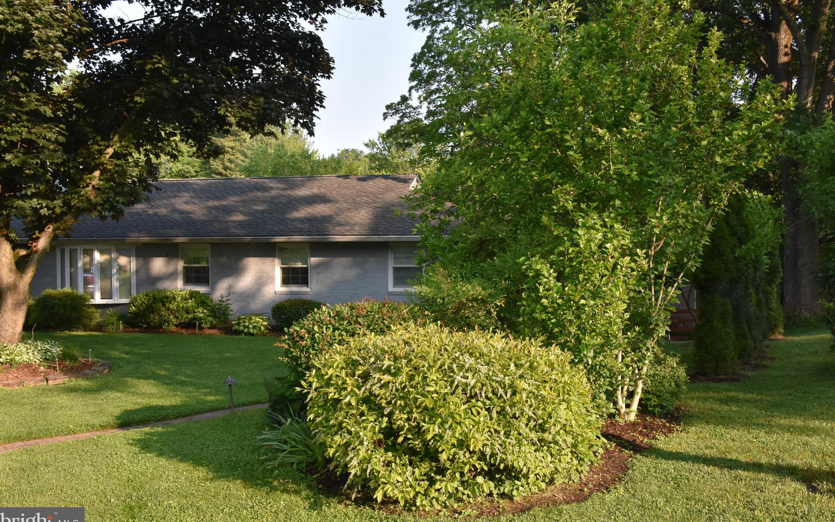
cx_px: 414
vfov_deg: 34.4
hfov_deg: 52.8
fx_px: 842
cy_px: 256
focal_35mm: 37
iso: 800
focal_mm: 24
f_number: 8
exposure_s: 1/320
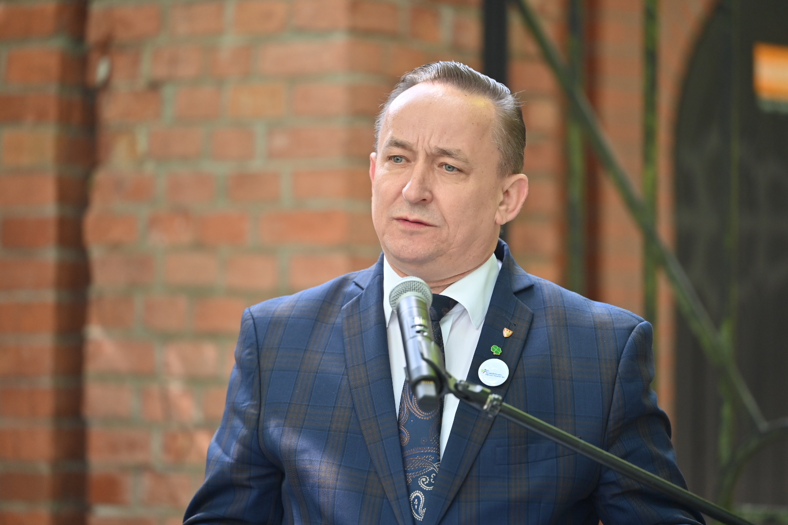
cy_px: 262
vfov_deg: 7.6
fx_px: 3940
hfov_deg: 11.4
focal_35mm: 180
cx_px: 394
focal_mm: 180
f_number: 2.8
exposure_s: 1/400
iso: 500
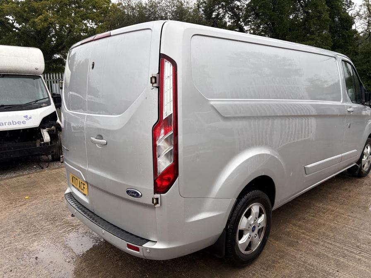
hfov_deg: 67.3
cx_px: 186
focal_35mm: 26
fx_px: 279
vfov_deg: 53.1
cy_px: 139
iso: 40
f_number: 1.6
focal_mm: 5.96
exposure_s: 1/219
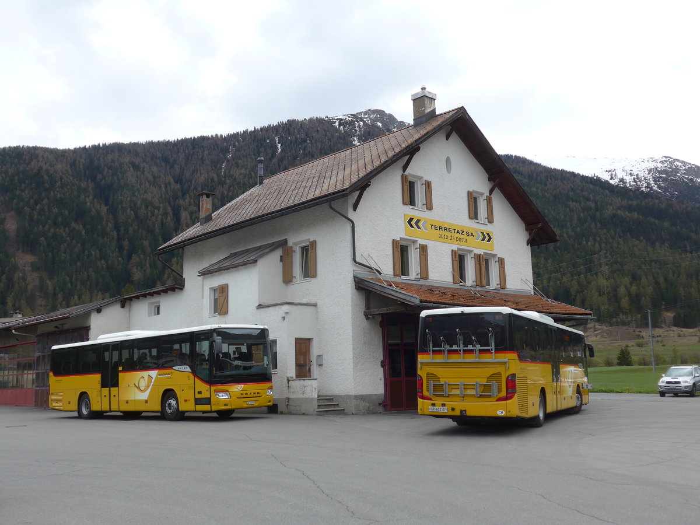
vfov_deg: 39.7
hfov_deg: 51.4
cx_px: 350
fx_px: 728
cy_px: 262
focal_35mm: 36
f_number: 2.8
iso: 80
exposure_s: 1/1600
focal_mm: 7.5
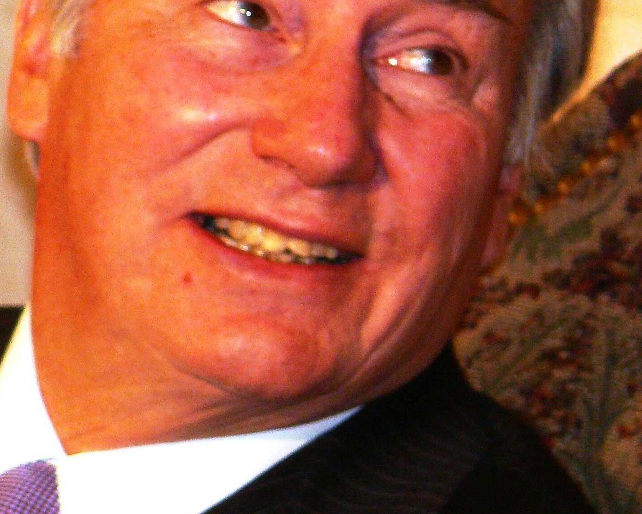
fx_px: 18809
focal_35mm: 990
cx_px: 159
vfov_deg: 1.6
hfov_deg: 2.0
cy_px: 130
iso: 100
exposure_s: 1/30
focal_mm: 84
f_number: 3.7
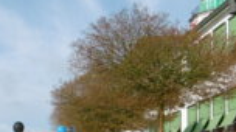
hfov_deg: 28.6
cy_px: 205
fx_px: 431
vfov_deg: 15.8
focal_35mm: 69
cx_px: -2
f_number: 3.1
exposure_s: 1/1000
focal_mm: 4.3
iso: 100
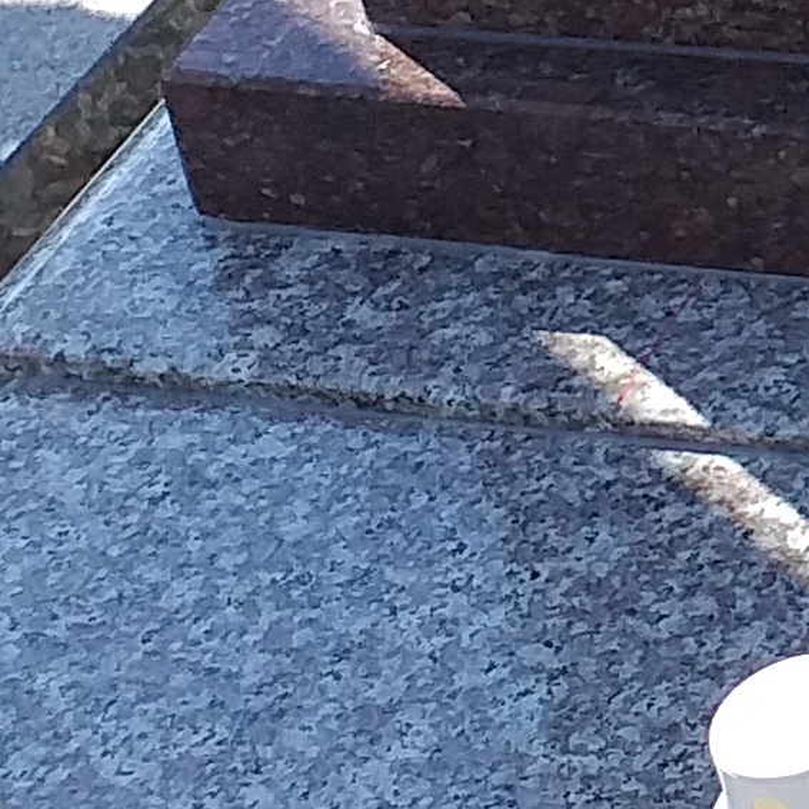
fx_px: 4601
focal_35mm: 174
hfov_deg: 9.2
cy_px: -442
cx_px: 1784
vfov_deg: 9.7
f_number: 1.9
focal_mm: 3.6
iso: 40
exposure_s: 1/1021
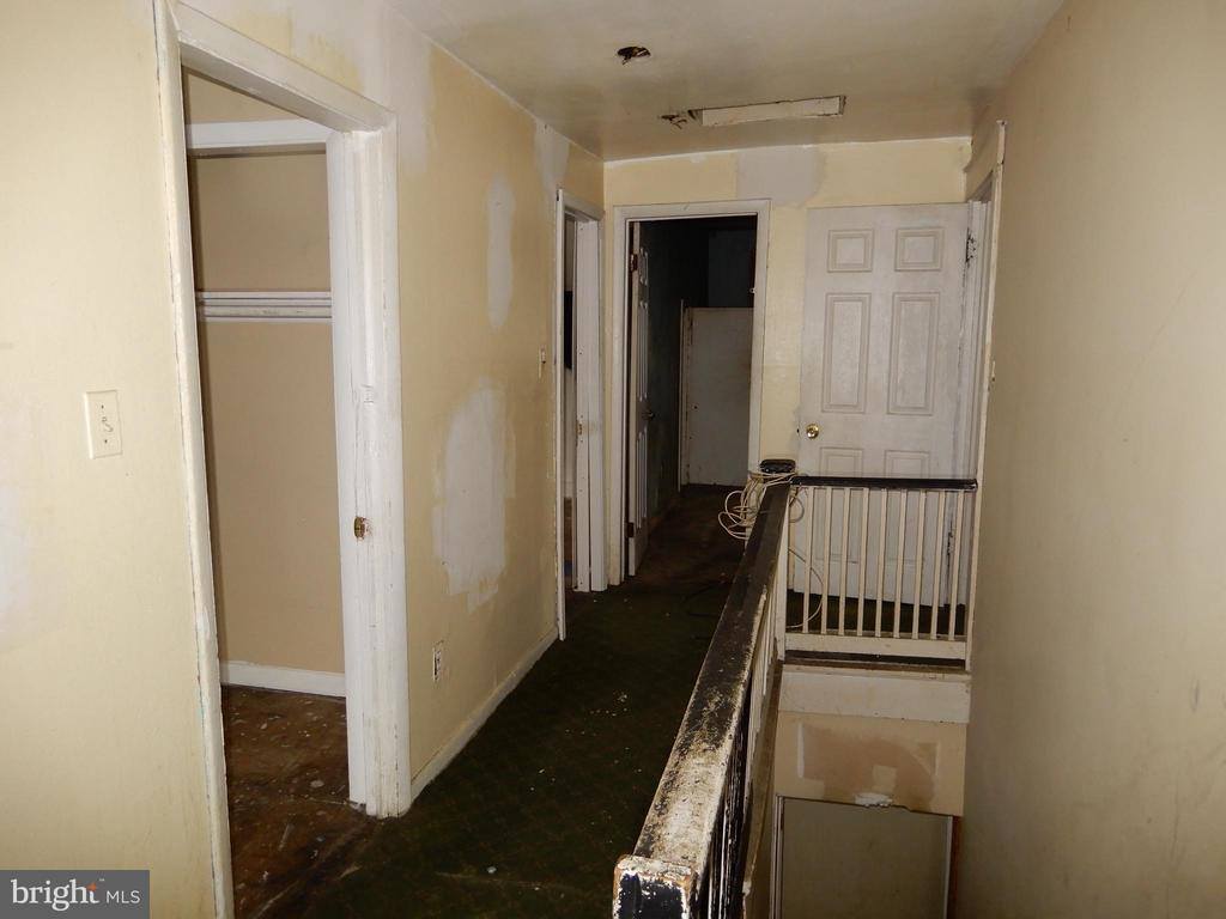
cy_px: 460
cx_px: 613
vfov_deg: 56.8
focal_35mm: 24
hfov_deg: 71.6
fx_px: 850
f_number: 3.4
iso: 200
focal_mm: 4.3
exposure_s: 1/30
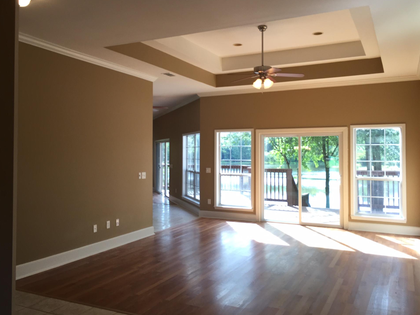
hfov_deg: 58.3
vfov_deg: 45.4
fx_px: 376
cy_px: 148
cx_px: 215
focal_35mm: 31
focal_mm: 4.15
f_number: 2.2
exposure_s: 1/120
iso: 50
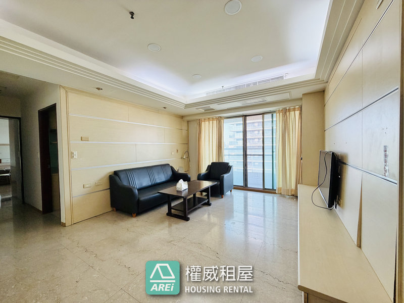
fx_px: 163
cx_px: 202
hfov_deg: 102.1
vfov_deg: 85.7
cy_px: 152
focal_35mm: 14
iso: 250
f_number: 2.2
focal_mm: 2.22
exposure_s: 1/120
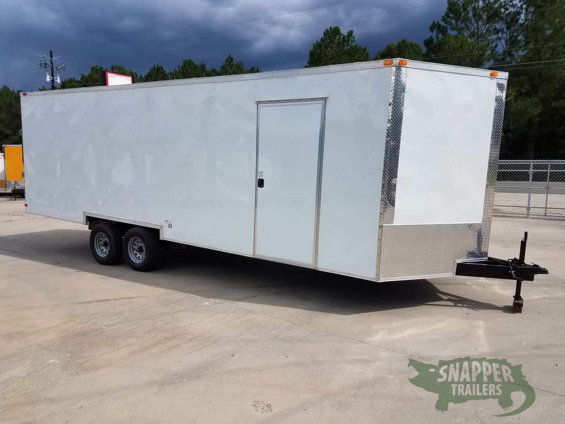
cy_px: 212
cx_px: 282
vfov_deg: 53.1
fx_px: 424
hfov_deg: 67.3
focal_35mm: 26
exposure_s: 1/2472
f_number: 1.7
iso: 40
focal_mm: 4.2
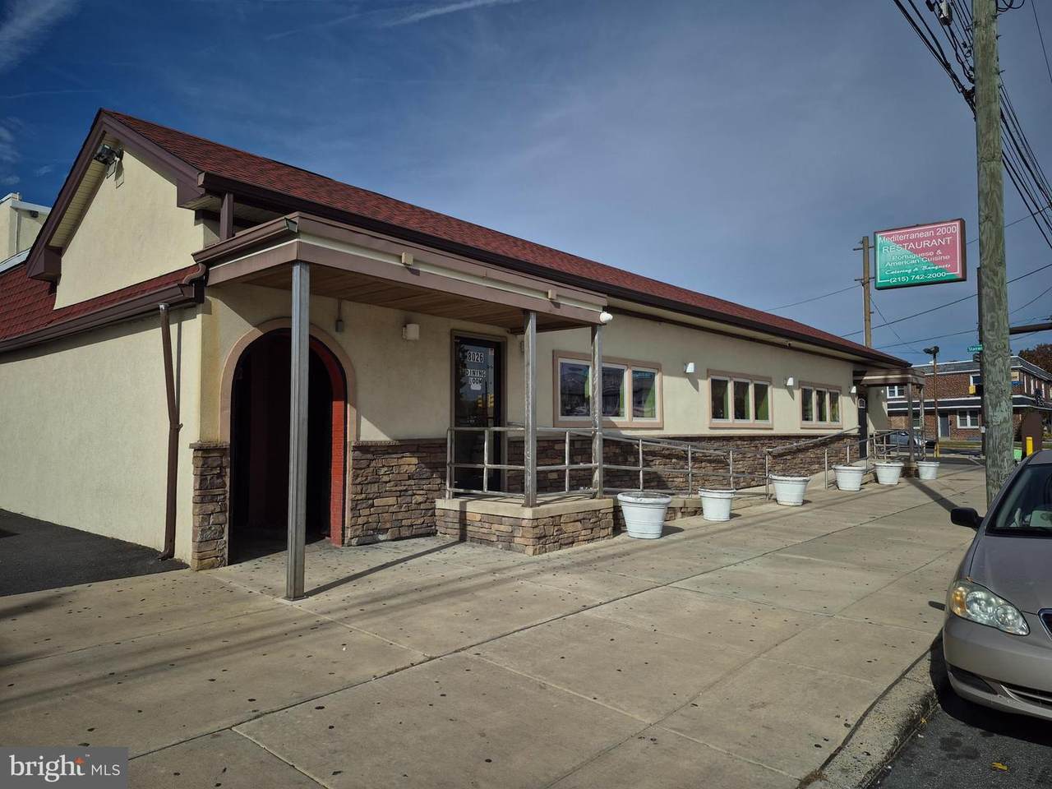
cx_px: 526
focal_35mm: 23
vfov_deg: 58.9
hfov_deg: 73.9
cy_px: 394
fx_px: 699
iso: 25
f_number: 1.8
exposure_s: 1/3120
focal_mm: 5.4
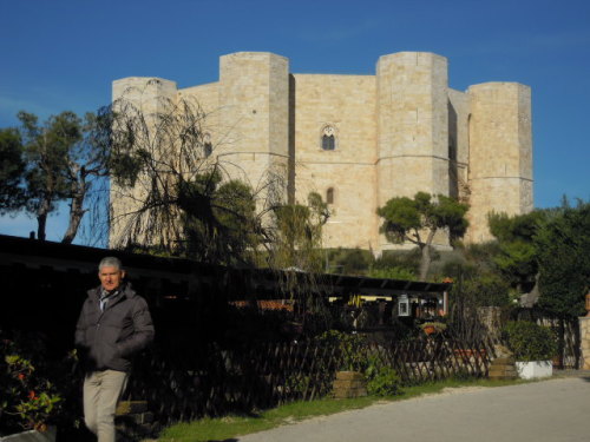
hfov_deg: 26.3
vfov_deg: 19.9
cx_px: 295
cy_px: 221
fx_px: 1261
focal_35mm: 74
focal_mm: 13.2
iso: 100
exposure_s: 1/400
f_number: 8.8
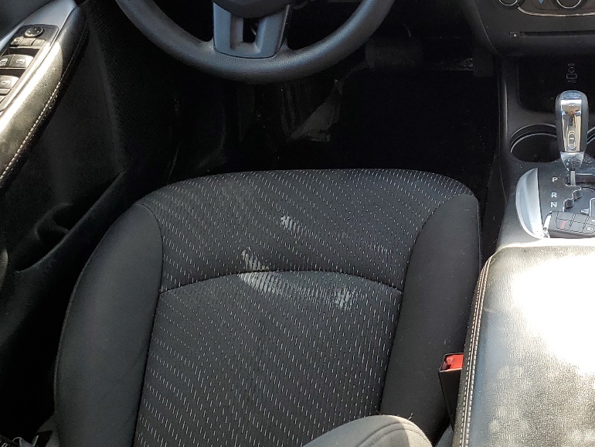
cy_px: 131
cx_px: 538
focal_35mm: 54
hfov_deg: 33.6
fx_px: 928
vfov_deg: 26.8
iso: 50
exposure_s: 1/244
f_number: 1.5
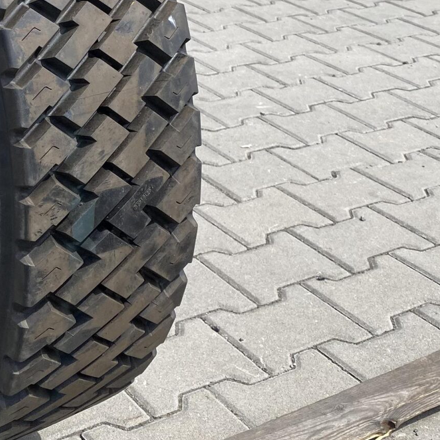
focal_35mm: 69
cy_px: 89
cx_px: 72
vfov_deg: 24.6
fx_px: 992
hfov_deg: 24.5
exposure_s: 1/2066
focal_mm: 4.25
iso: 32
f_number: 1.8
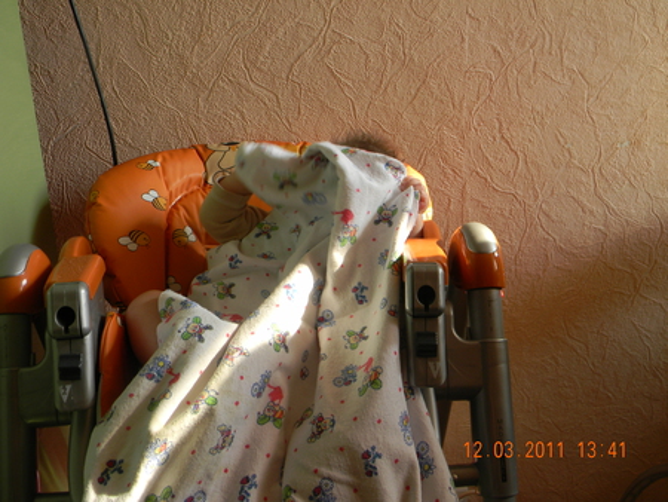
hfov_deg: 51.3
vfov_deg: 39.7
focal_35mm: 36
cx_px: 334
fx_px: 695
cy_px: 251
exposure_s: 1/76.4
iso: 80
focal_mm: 6.4
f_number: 3.7
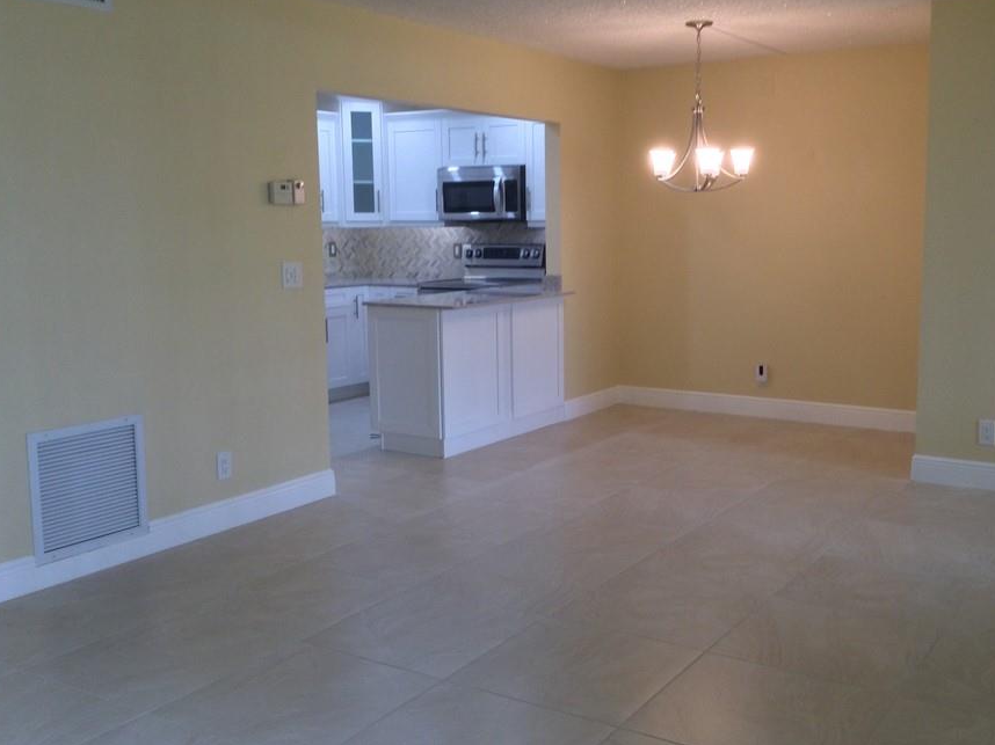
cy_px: 359
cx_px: 545
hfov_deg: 50.1
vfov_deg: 38.6
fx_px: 1063
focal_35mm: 37
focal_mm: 3.3
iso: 32
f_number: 2.4
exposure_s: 1/30
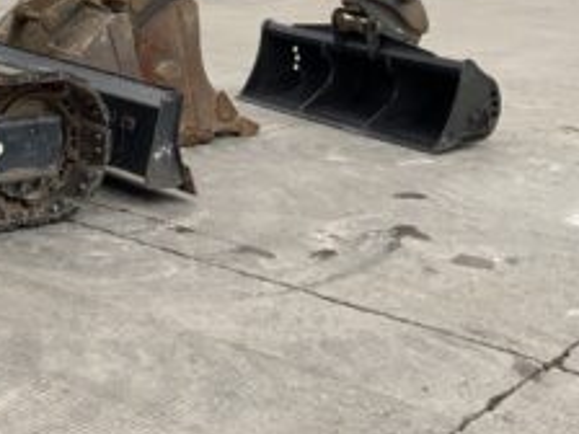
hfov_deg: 22.4
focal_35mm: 83
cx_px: -34
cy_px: -160
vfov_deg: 16.6
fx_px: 1388
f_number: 1.8
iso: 16
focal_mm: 3
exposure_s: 1/929
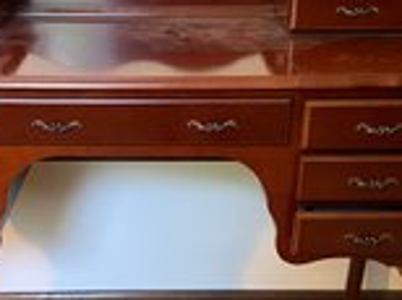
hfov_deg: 33.2
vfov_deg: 25.0
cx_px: 158
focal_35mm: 58
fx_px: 673
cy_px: 207
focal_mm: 4.25
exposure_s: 1/60
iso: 400
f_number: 1.8
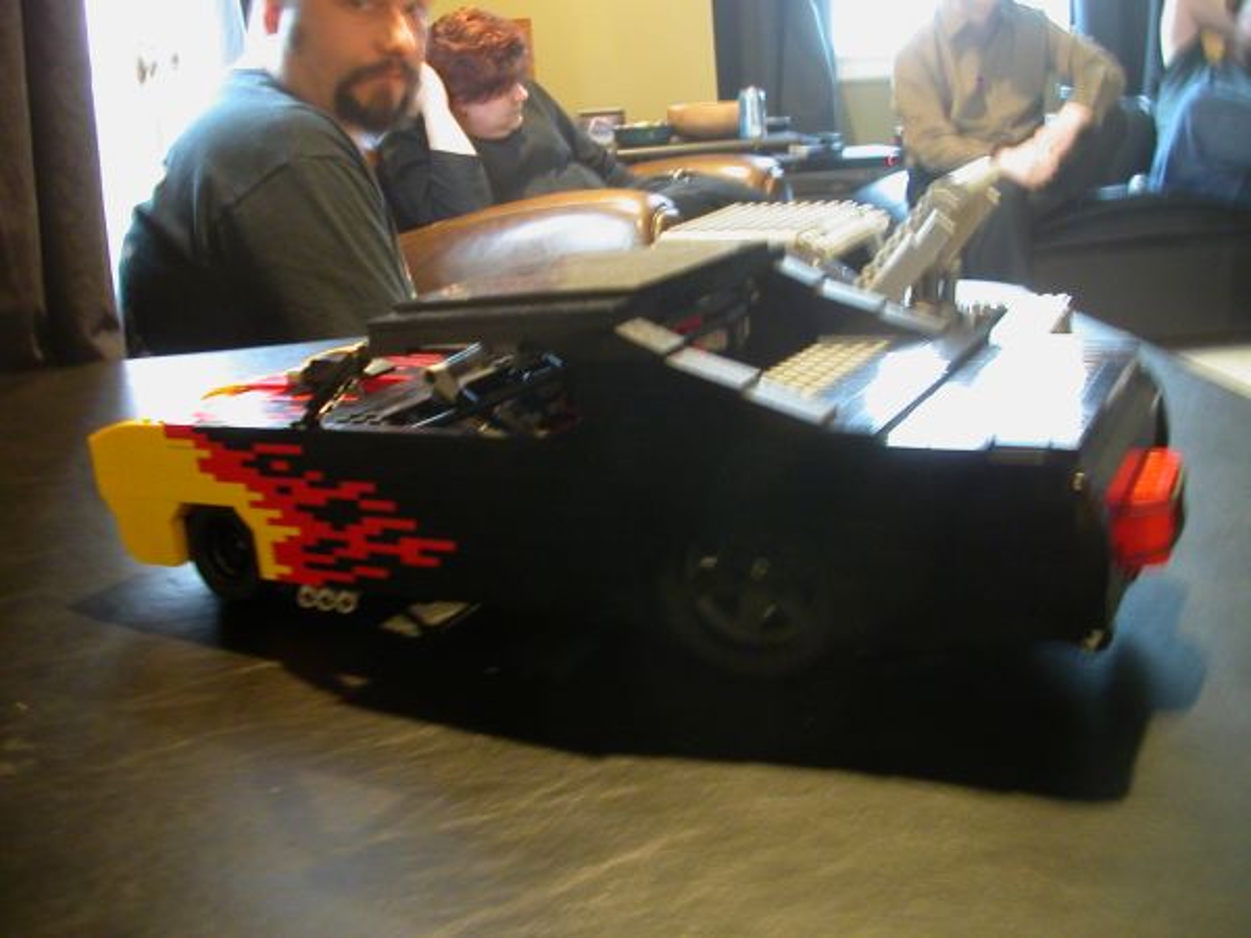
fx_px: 1337
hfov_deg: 50.1
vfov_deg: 38.7
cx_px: 626
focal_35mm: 37
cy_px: 469
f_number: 2.7
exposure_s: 1/1.3
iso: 200
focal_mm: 5.6
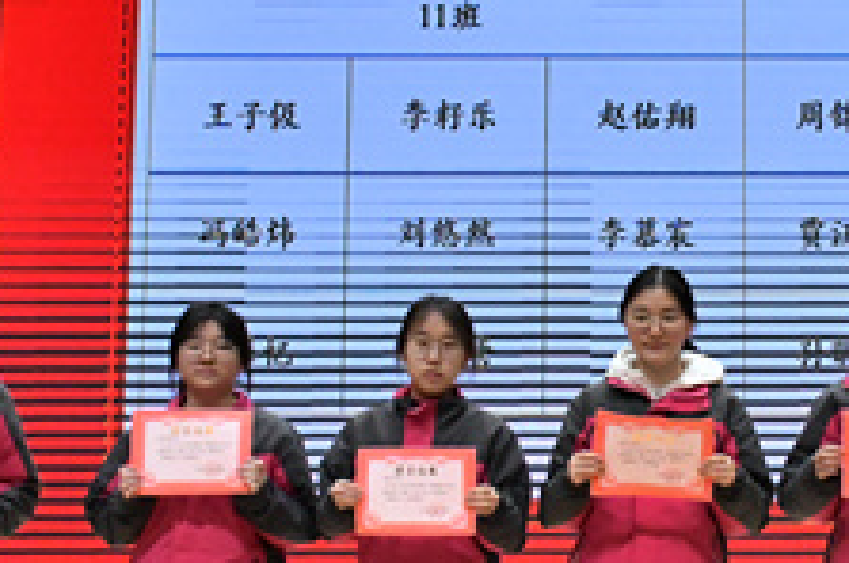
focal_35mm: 97
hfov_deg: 20.7
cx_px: 727
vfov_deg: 14.1
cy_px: 301
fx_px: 2284
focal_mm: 24
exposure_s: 1/1250
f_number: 6.3
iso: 4000
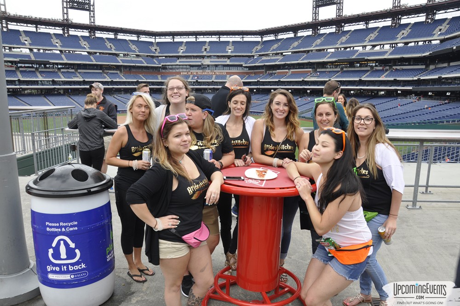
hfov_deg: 67.4
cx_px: 230
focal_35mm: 27
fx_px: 345
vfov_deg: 47.8
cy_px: 153
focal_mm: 18
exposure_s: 1/100
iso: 400
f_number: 10
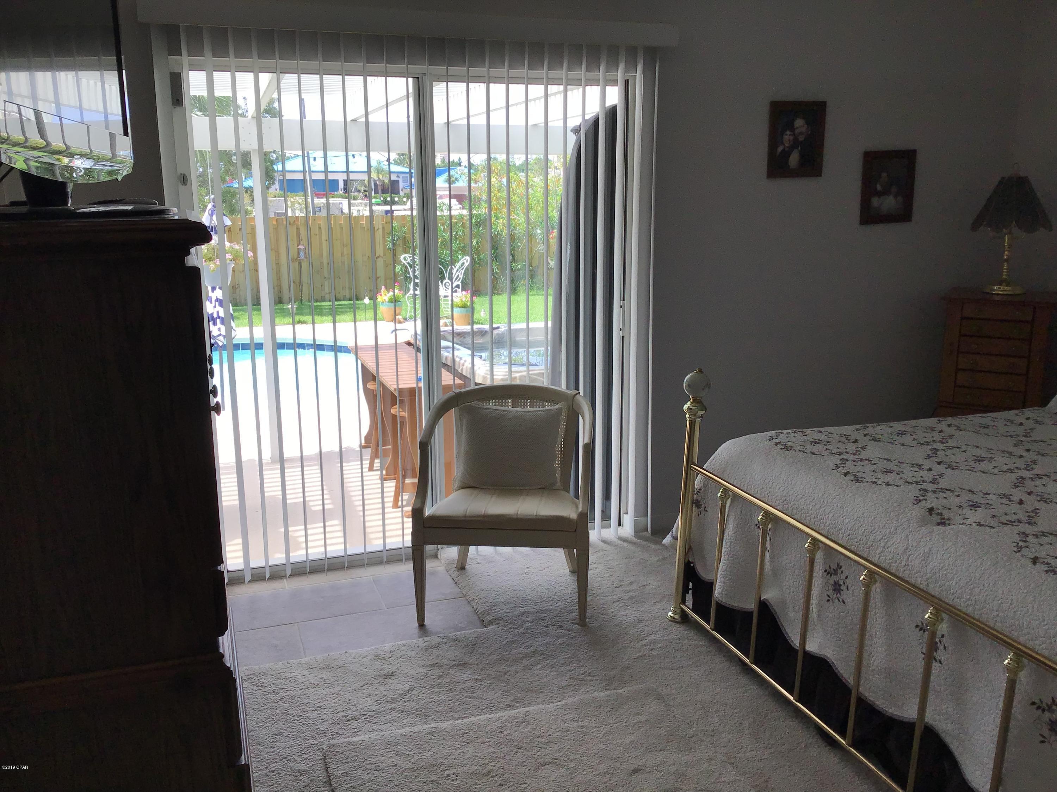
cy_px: 396
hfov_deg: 58.4
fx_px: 947
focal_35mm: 31
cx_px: 528
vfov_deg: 45.4
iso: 25
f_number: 2.4
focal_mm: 3.3
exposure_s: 1/230
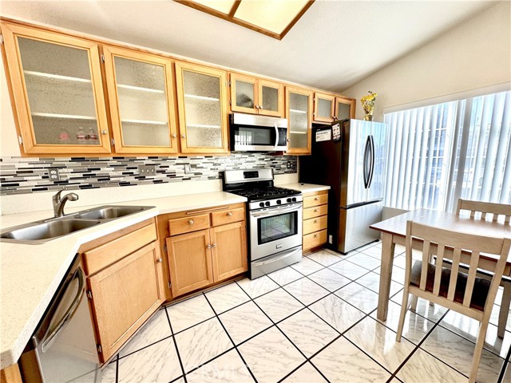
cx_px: 256
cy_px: 192
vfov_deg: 85.7
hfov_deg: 102.1
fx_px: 207
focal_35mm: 14
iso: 64
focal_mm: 2.22
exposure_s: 1/120
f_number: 2.2
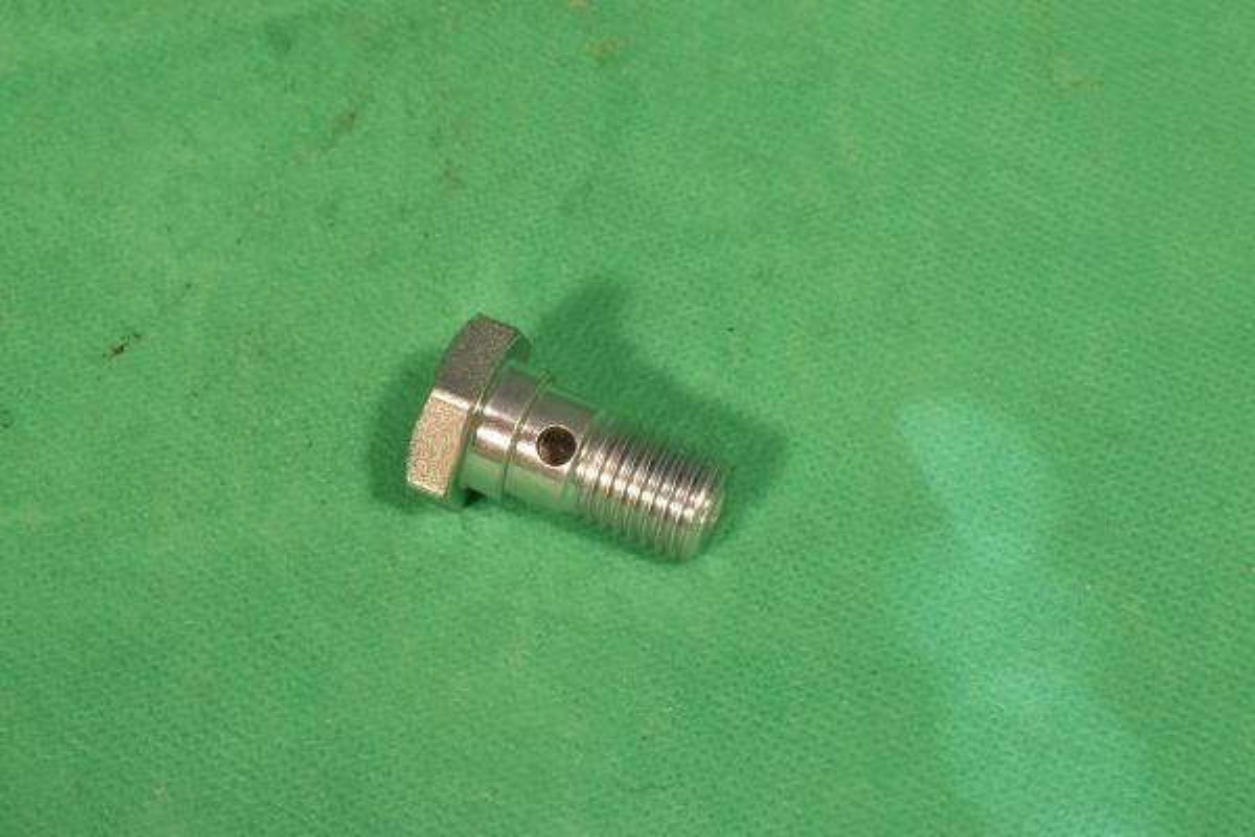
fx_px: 2876
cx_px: 628
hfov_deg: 24.6
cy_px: 418
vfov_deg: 16.6
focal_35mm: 82
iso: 1400
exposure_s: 1/100
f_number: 18
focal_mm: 55
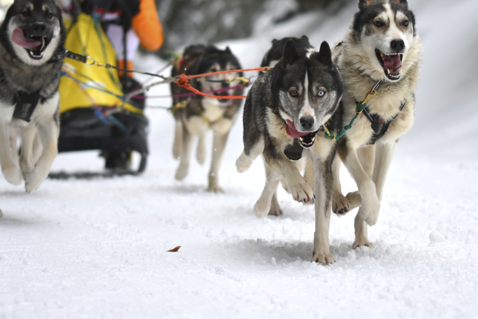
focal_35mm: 248
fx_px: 3290
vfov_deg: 5.5
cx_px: 287
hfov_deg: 8.3
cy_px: 112
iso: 800
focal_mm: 105
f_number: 2.8
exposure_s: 1/800
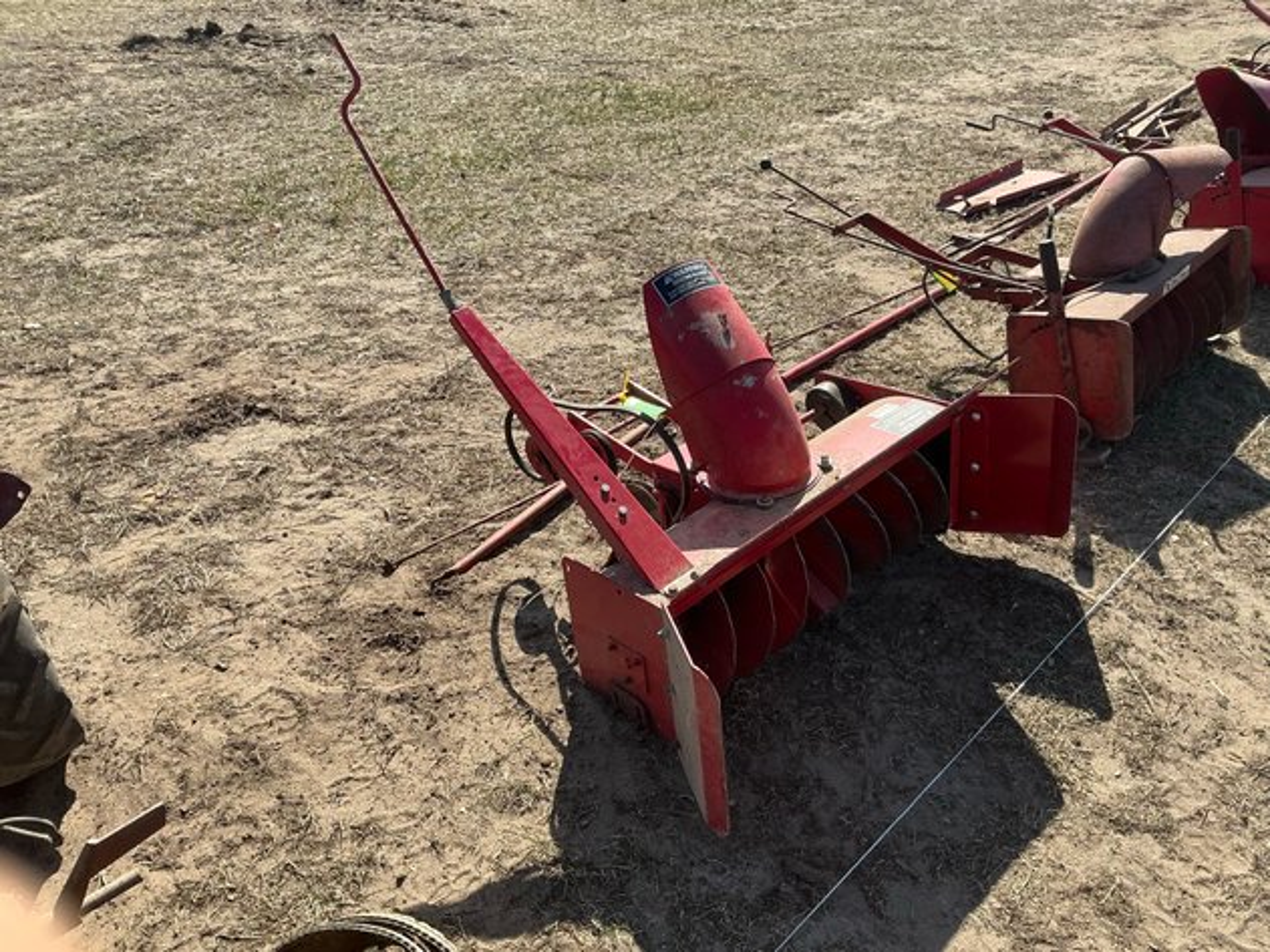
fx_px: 1027
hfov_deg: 63.5
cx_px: 635
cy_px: 476
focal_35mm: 28
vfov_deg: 49.7
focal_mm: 3
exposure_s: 1/1015
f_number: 1.8
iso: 25
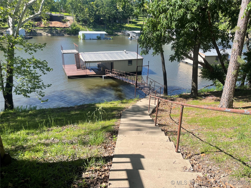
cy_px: 94
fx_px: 181
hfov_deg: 69.4
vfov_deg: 54.9
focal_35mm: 25
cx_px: 126
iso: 32
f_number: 1.6
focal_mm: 5.1
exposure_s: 1/1534
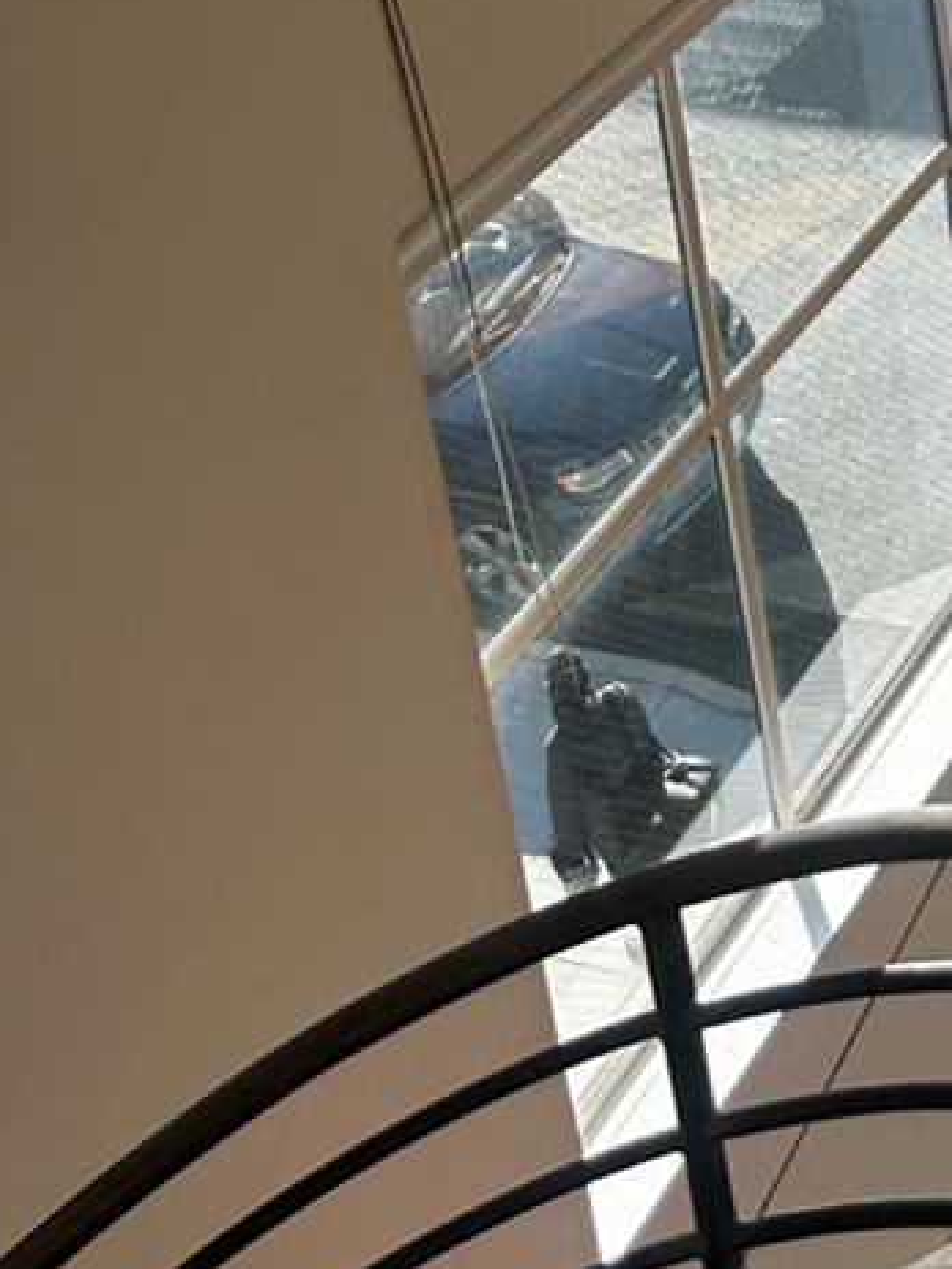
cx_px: 1353
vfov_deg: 21.3
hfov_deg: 16.3
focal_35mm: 84
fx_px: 3080
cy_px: -331
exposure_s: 1/1266
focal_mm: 5.7
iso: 50
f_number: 1.5
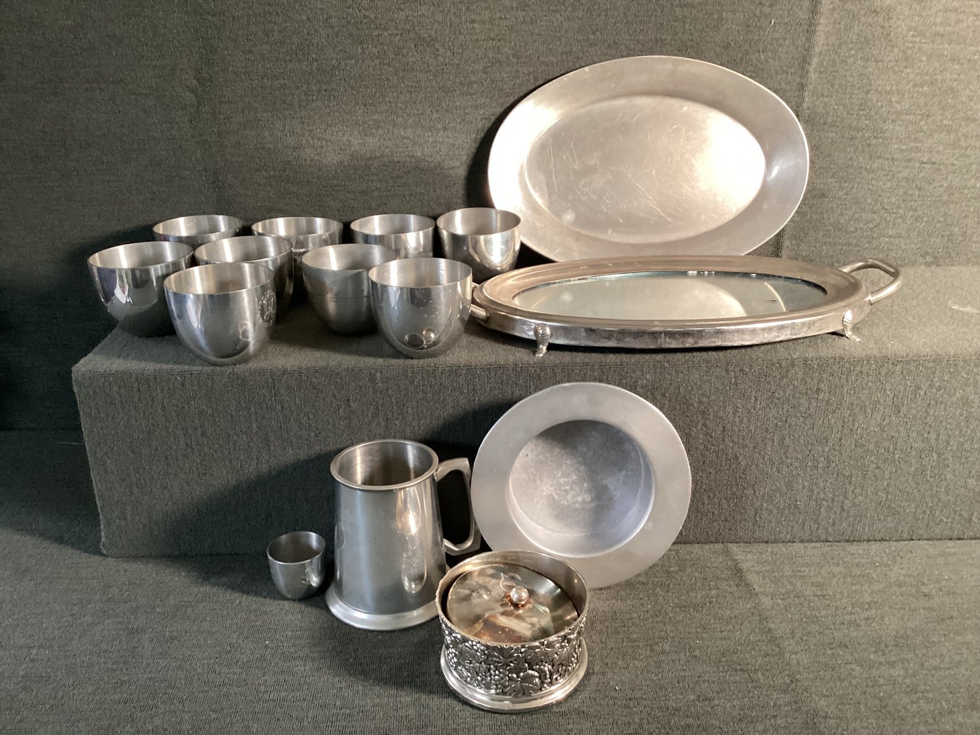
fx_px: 878
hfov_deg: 58.3
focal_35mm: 31
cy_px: 368
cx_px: 490
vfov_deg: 45.4
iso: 320
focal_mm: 3.3
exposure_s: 1/50
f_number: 2.4
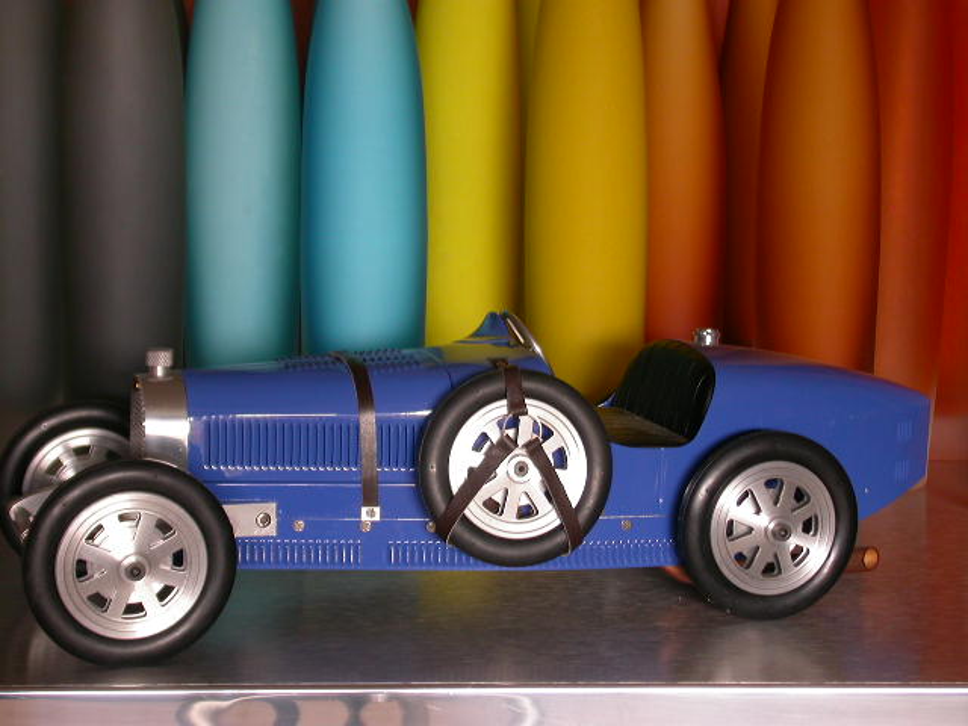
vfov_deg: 19.1
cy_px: 363
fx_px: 2153
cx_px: 484
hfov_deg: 25.3
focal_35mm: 77
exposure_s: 1/7.4
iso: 100
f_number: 3.4
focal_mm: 16
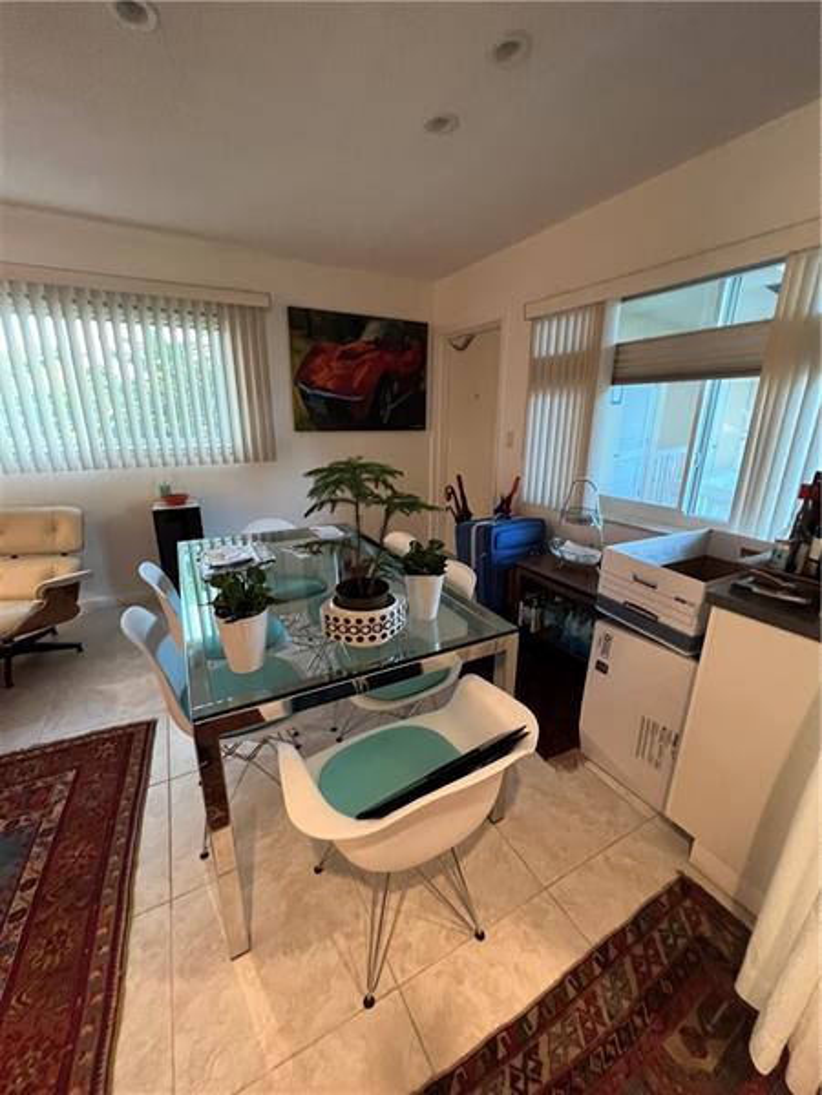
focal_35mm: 13
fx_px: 412
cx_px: 411
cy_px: 548
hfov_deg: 89.9
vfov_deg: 106.2
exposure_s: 1/60
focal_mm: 1.57
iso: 800
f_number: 1.8
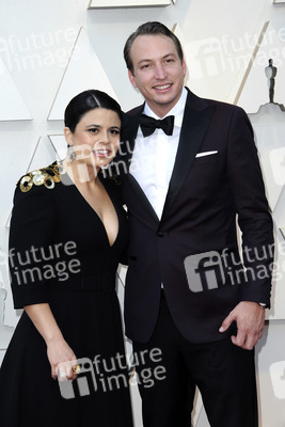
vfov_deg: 20.4
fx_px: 1186
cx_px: 142
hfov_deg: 13.7
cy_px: 214
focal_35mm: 100
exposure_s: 1/250
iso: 800
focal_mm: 100
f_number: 8
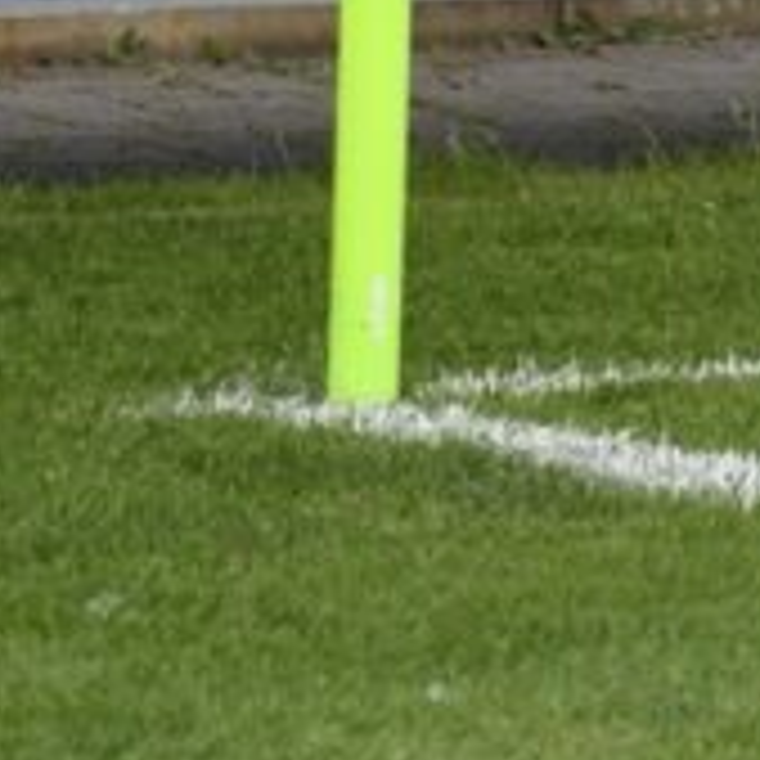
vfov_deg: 3.4
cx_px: 2051
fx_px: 12544
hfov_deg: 3.4
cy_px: -711
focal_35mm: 505
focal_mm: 98
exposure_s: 1/1600
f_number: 10
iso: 1250
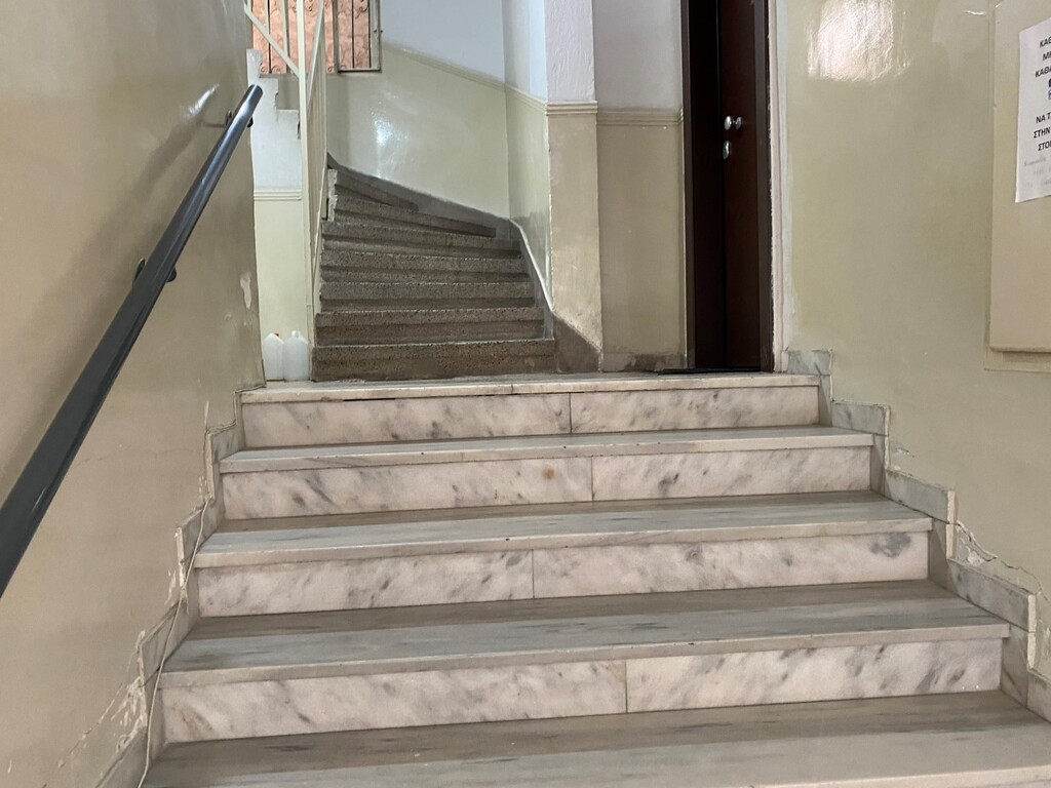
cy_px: 394
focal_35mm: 26
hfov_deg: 67.3
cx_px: 526
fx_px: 789
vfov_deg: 53.1
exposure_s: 1/50
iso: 400
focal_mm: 4.25
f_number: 1.8
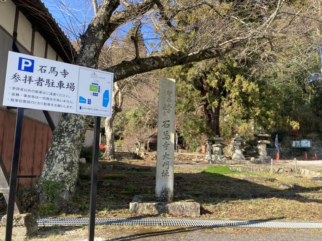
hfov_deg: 63.4
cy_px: 120
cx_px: 161
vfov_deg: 49.7
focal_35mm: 28
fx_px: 260
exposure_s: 1/546
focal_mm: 3.99
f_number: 1.8
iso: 20
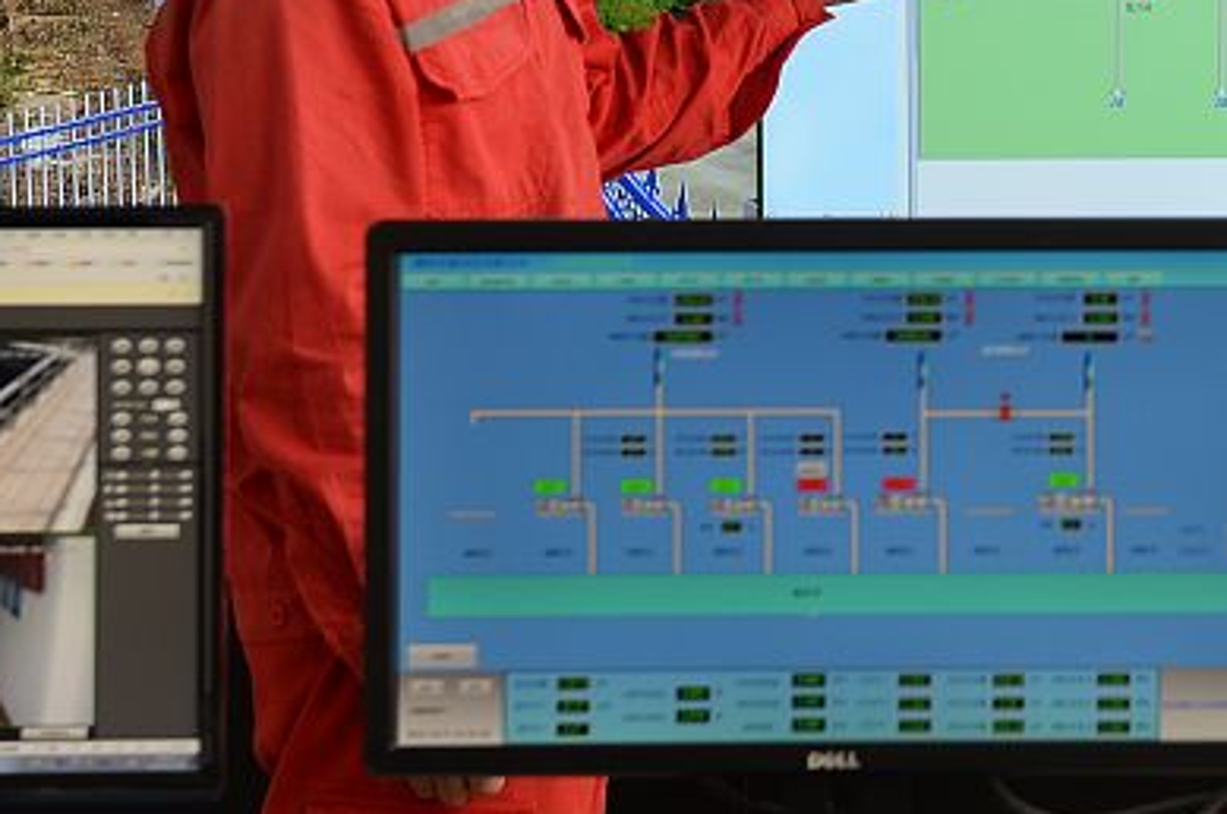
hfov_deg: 11.3
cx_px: 1404
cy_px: -188
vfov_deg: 7.6
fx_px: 6091
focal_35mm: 179
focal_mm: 58
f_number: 5
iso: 400
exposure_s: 1/100
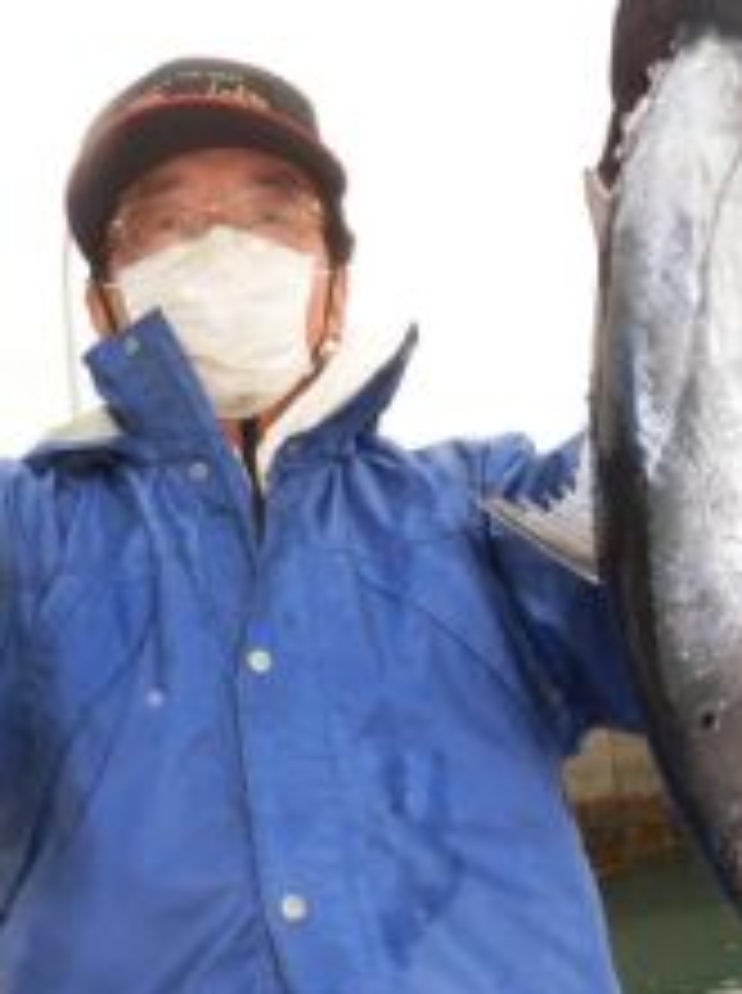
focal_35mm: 38
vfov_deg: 49.0
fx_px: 1089
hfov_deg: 37.4
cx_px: 283
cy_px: 551
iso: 100
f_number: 3.1
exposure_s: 1/100
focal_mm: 4.3
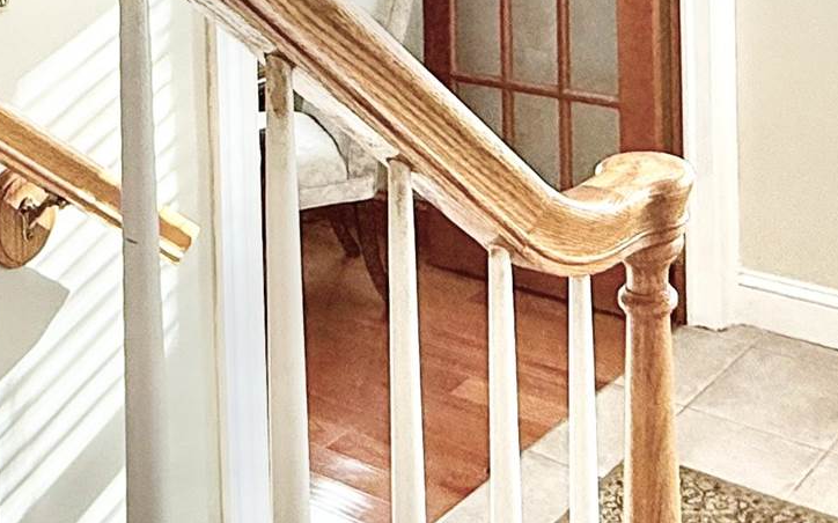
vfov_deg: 18.2
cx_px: 541
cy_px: -272
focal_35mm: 63
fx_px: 1438
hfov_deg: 32.3
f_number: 2.2
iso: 160
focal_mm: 2.22
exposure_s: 1/120
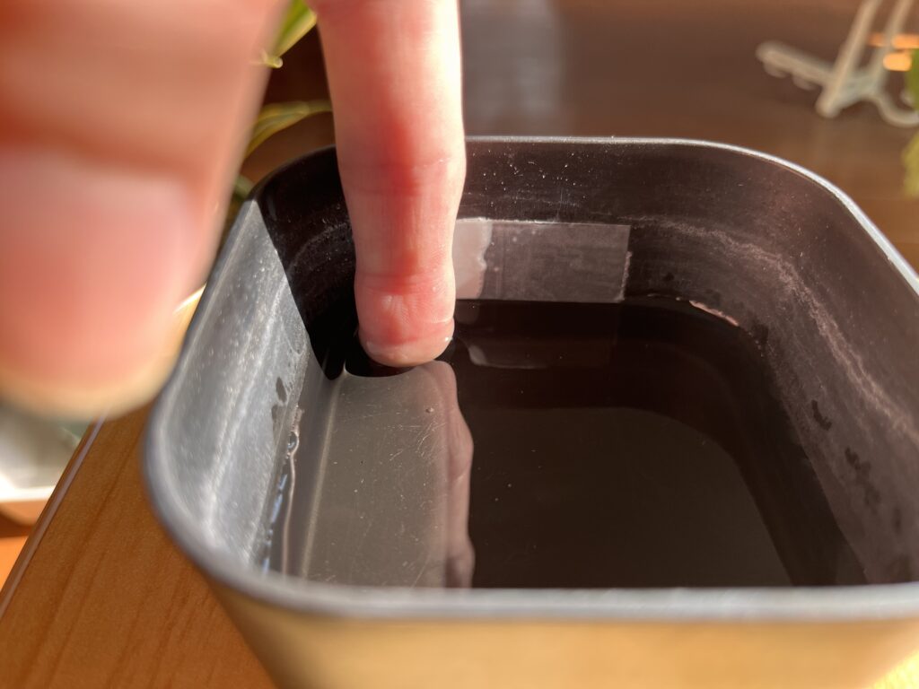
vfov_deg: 53.1
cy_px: 344
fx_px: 690
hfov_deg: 67.3
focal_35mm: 26
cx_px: 460
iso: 40
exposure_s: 1/122
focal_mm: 5.1
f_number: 1.6
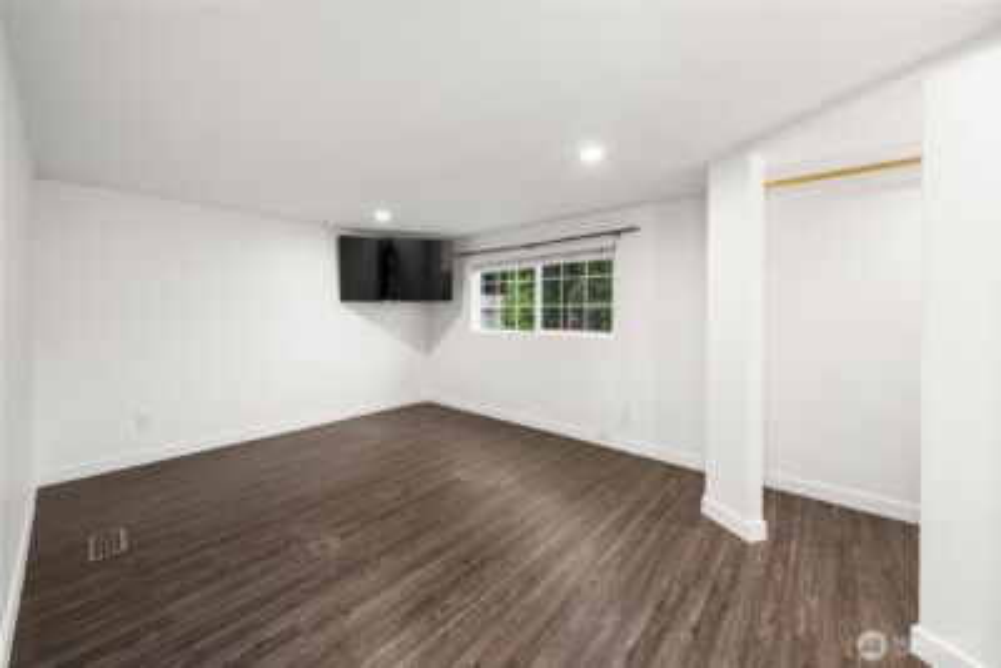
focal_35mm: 13
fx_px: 362
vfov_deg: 85.5
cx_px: 500
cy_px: 334
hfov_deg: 108.3
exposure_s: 1/60
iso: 320
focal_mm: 13
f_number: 7.1
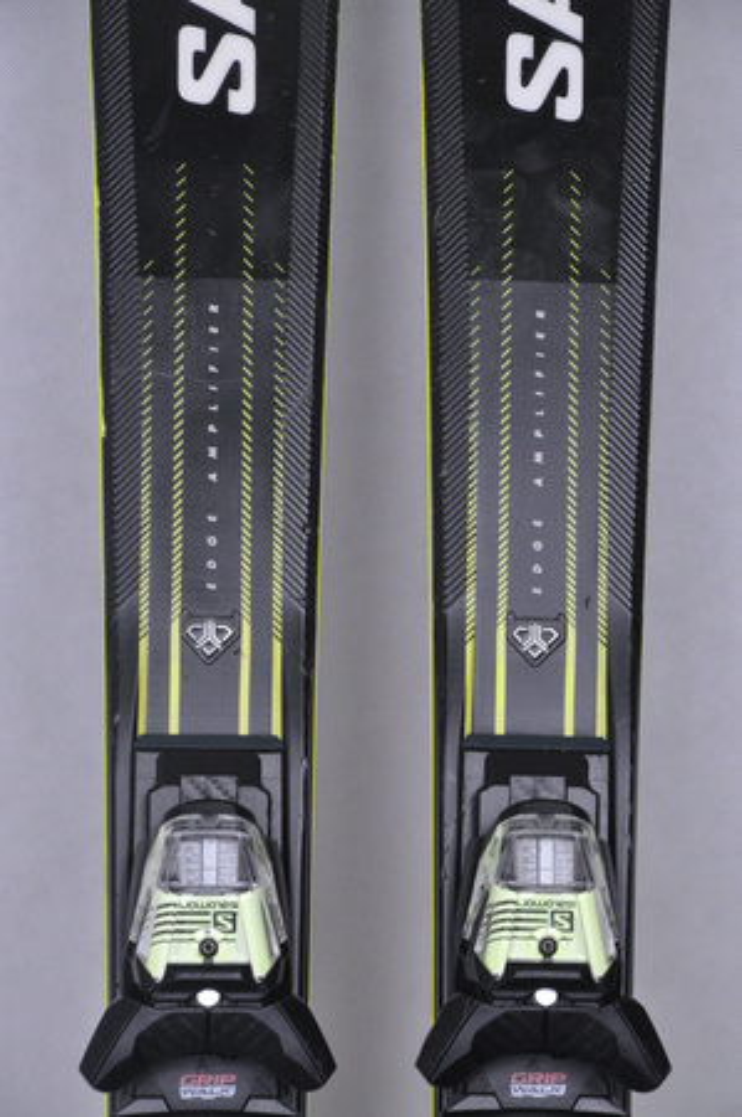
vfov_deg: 13.1
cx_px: 371
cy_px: 558
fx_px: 4880
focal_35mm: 158
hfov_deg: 8.7
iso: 3200
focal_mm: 105
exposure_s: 1/125
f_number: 8
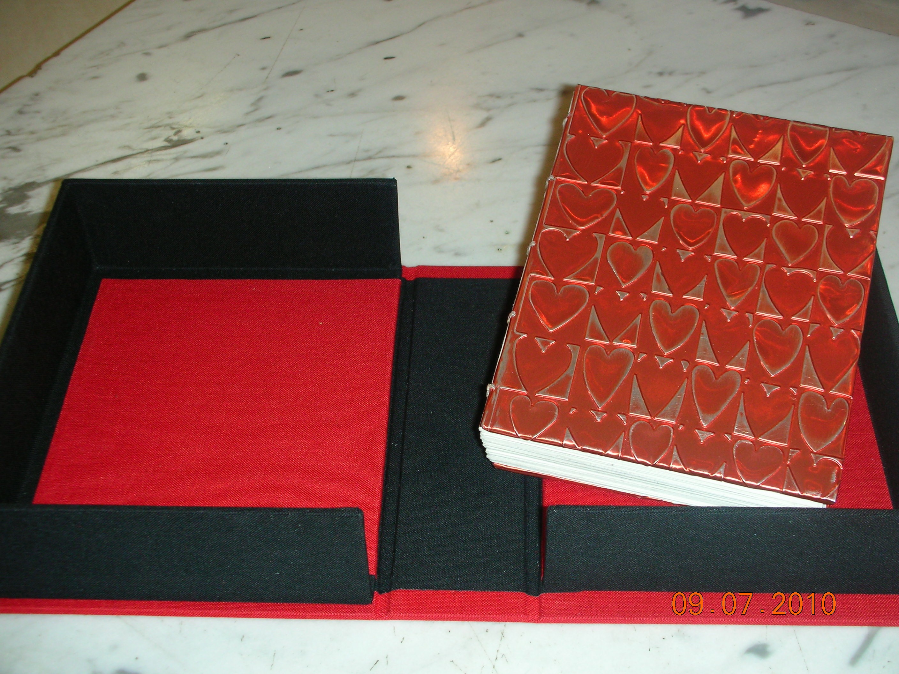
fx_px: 1376
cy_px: 337
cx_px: 450
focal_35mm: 53
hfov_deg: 36.2
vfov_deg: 27.5
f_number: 3.7
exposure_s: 1/60.1
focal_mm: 8.8
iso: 50
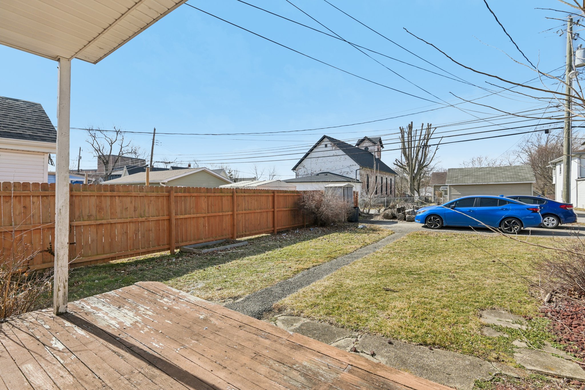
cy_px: 195
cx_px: 292
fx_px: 260
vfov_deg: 73.7
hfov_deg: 96.7
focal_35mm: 16
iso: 100
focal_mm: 16
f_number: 8
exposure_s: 1/320
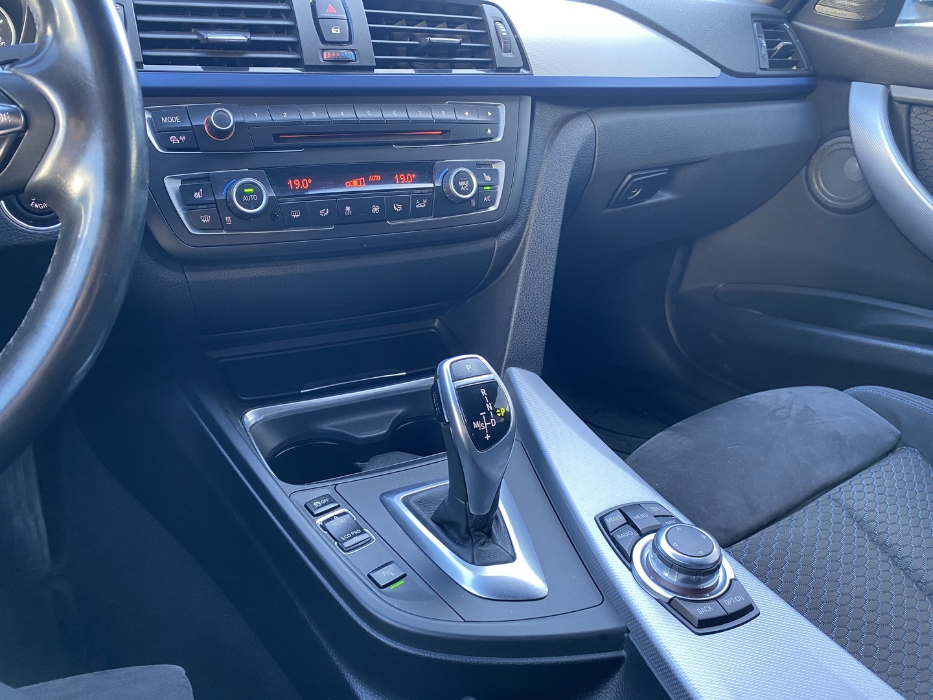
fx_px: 701
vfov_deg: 53.1
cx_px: 466
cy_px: 350
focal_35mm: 26
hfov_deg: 67.3
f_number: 1.8
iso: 160
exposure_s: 1/60
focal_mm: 4.25
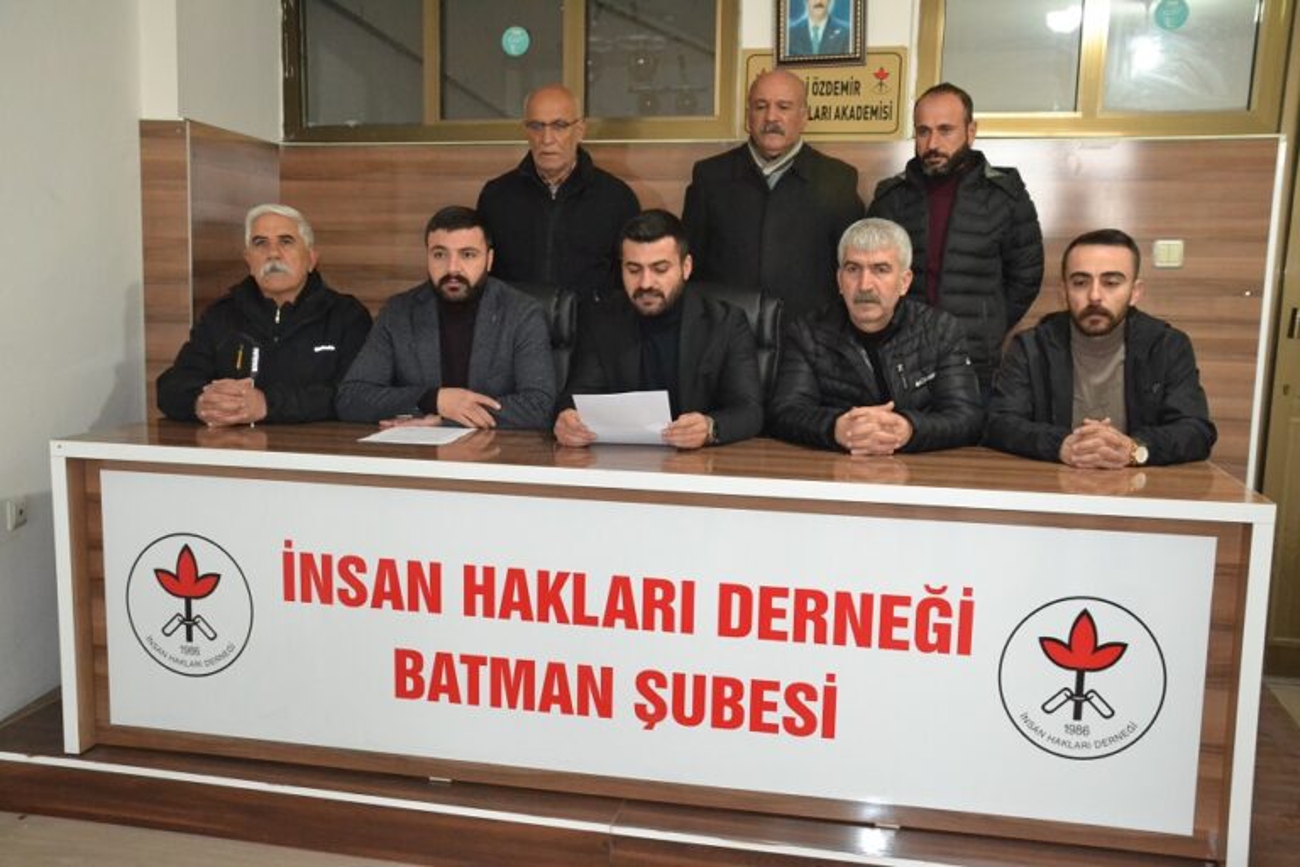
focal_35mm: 33
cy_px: 434
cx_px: 650
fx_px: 1192
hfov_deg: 57.2
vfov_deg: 40.0
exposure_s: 1/60
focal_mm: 22
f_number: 3.8
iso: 3200
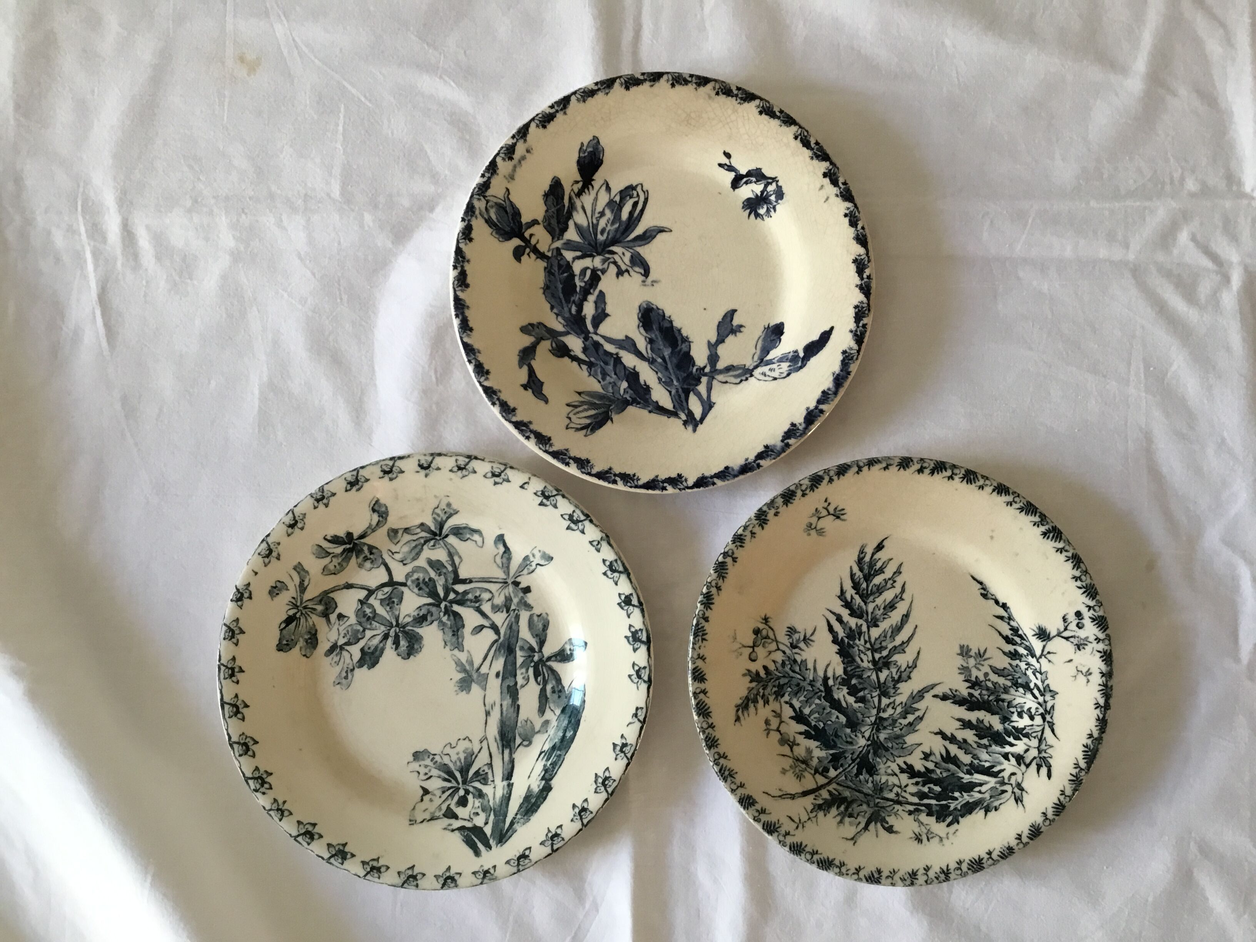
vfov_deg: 45.4
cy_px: 471
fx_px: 1125
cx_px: 628
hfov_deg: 58.4
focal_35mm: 31
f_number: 2.4
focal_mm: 3.3
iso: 50
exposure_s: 1/33
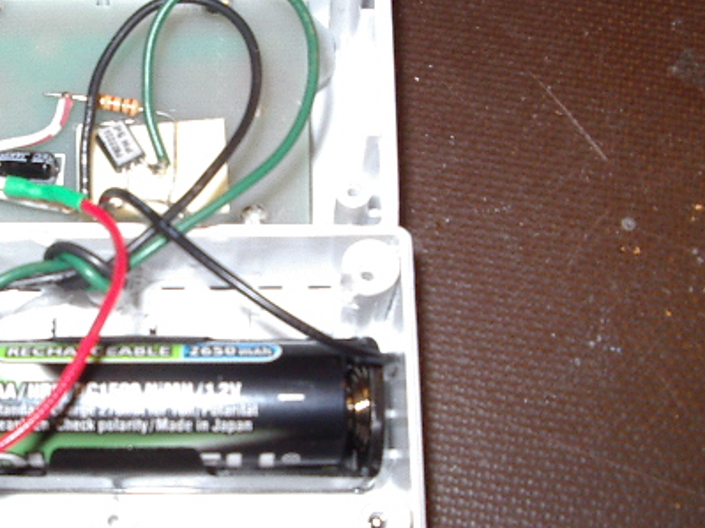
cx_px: 175
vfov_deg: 24.0
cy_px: 321
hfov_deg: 31.1
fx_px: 1242
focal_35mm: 61
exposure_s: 1/60
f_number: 4.8
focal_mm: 5.8
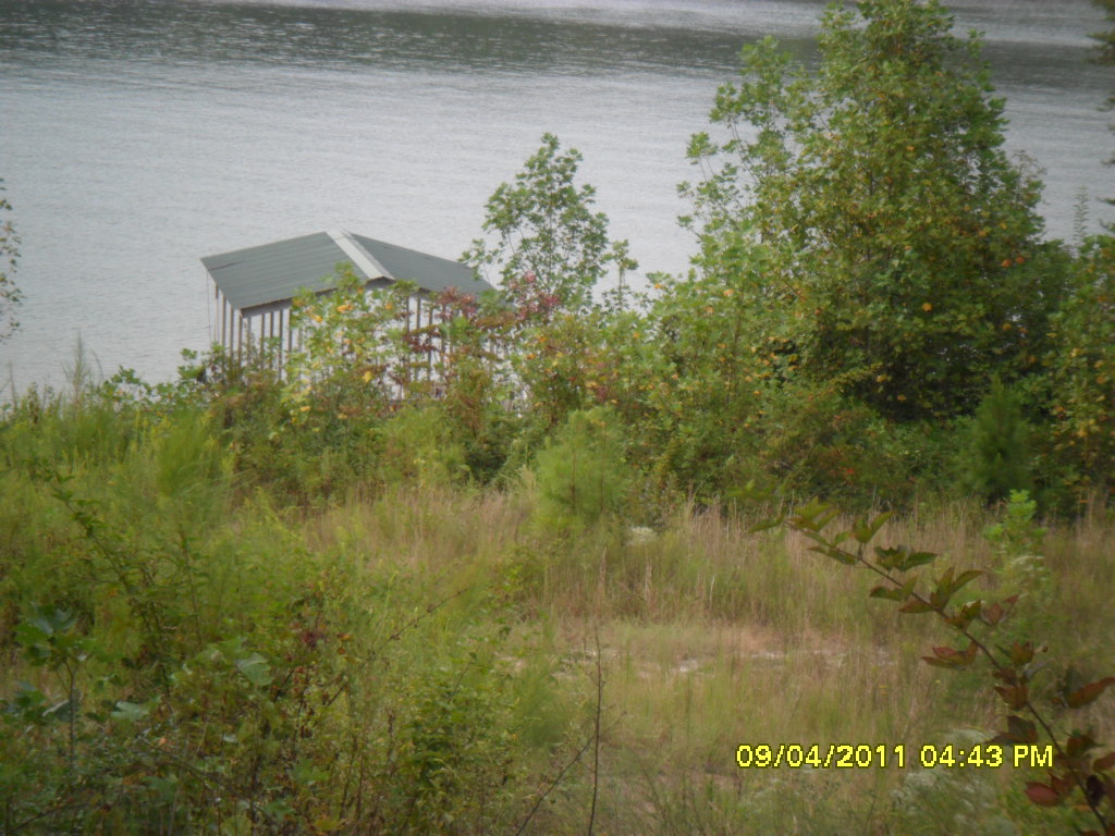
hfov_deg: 14.6
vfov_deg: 11.0
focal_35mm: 135
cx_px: 558
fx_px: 4348
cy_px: 418
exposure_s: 1/90
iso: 100
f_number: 5.9
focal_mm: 24.5
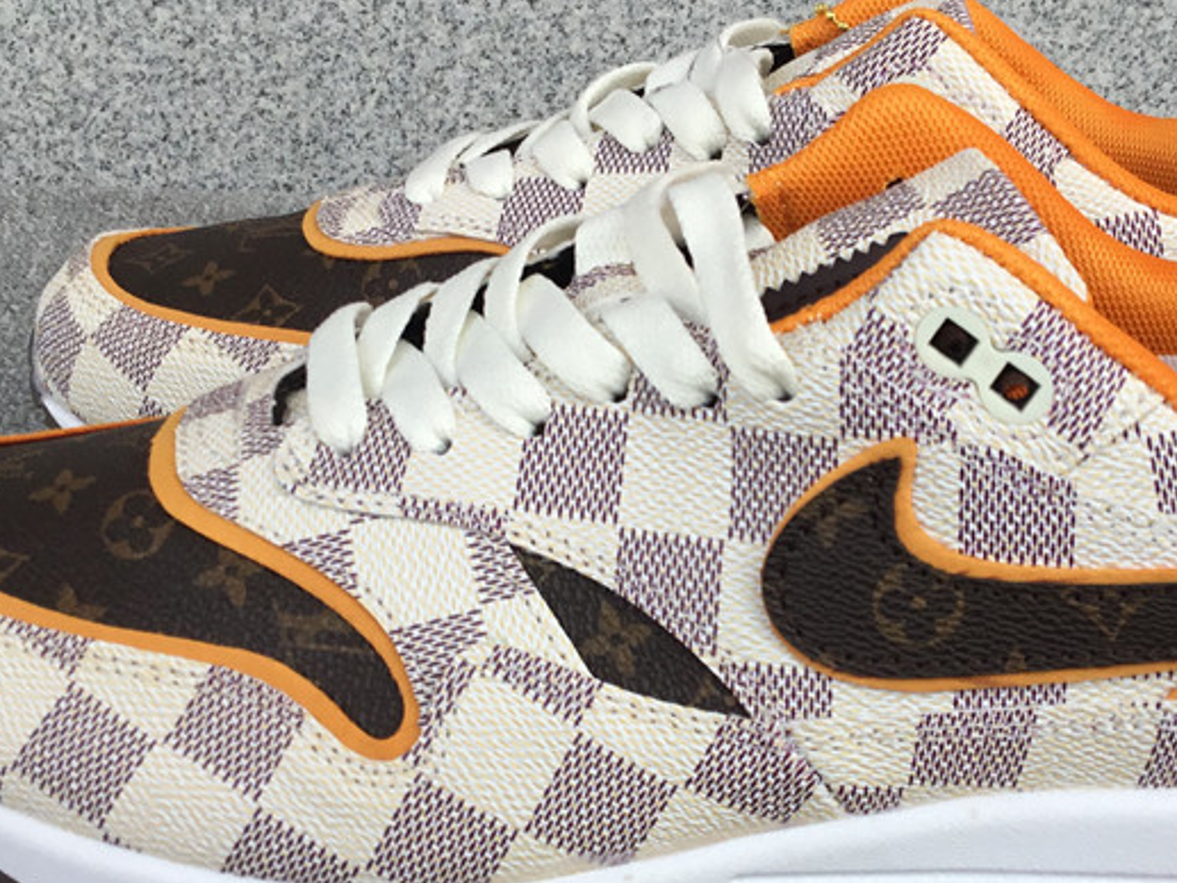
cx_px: 756
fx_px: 1837
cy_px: 550
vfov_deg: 27.0
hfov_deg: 35.3
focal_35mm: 54
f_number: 2.4
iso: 25
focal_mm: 3.3
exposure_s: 1/471
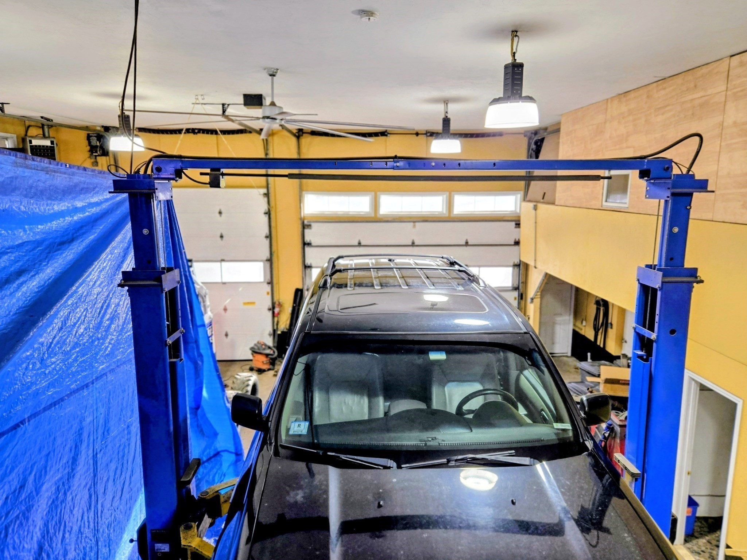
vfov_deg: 58.9
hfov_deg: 73.9
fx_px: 496
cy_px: 280
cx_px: 374
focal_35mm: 23
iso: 40
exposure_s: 1/120
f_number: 1.8
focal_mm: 5.4
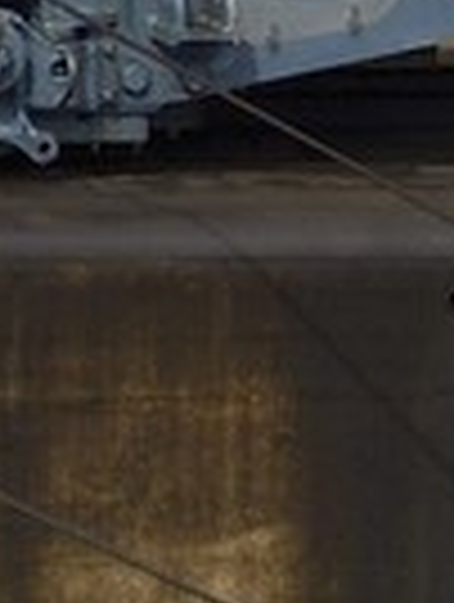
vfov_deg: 2.9
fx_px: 11575
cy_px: -1058
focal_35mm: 664
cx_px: -2288
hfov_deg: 2.1
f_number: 11
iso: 200
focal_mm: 58
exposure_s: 1/500
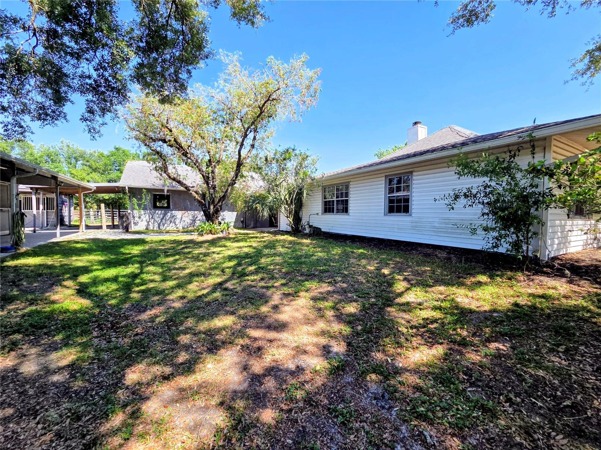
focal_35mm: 13
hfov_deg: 106.2
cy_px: 225
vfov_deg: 89.9
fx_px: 226
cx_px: 300
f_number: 2.2
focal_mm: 2.2
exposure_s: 1/799
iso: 50
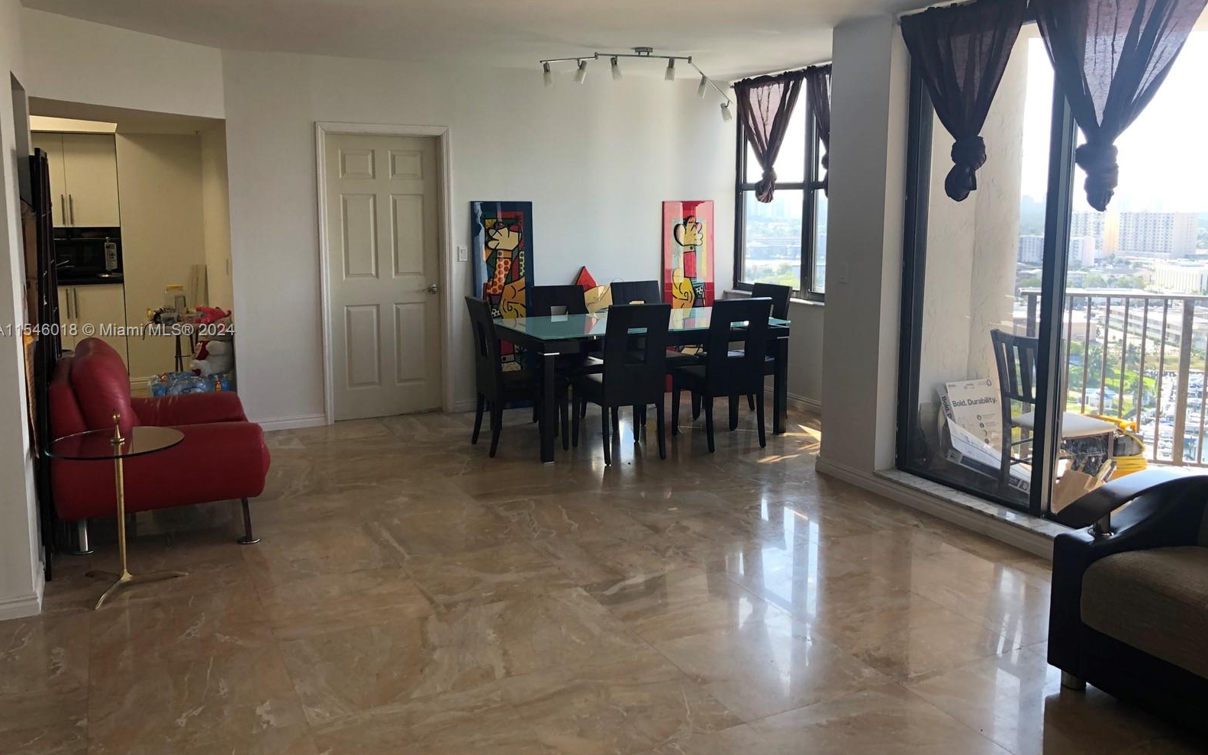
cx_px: 601
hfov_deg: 62.9
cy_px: 331
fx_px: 988
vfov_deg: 41.8
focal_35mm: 30
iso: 40
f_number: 1.8
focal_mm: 3.99
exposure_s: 1/120
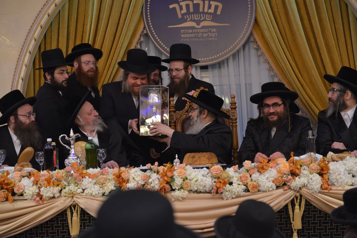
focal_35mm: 70
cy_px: 119
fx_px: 694
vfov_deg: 19.5
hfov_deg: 28.8
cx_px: 178
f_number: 2.8
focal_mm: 70
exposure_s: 1/80
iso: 2000
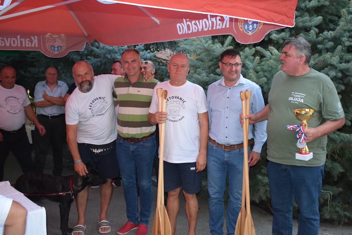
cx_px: 176
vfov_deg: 34.2
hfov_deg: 49.5
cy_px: 118
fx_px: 381
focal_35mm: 39
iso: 2800
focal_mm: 26
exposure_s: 1/60
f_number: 4
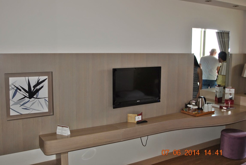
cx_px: 123
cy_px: 82
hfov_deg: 53.1
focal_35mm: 36
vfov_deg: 37.0
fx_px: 246
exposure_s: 1/60
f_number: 4.5
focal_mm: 24
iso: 200
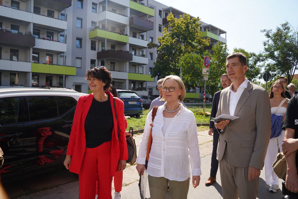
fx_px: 232
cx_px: 149
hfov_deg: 65.5
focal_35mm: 28
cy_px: 100
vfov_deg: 46.4
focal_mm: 28
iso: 320
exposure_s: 1/640
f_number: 8
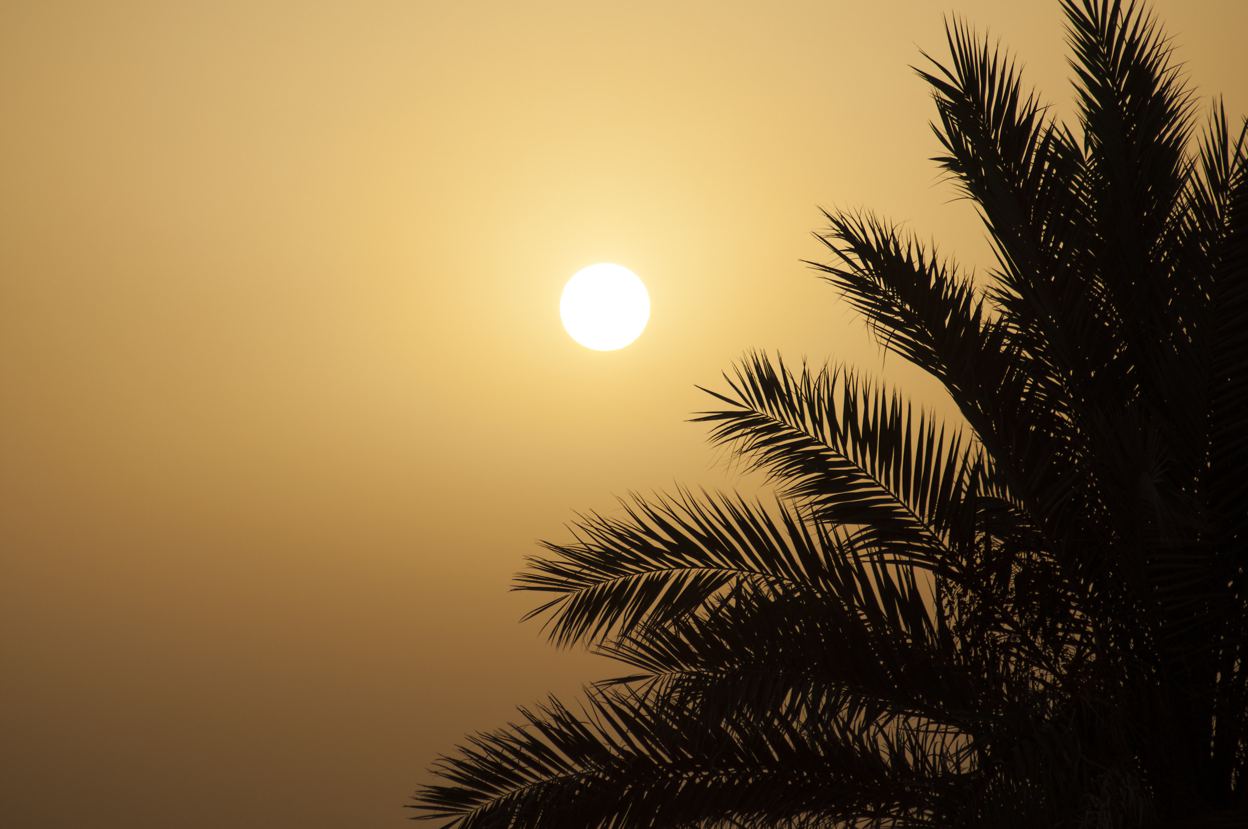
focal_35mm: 248
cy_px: 414
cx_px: 624
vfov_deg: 5.5
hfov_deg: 8.3
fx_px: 8569
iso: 100
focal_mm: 165
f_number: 5.6
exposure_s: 1/2500
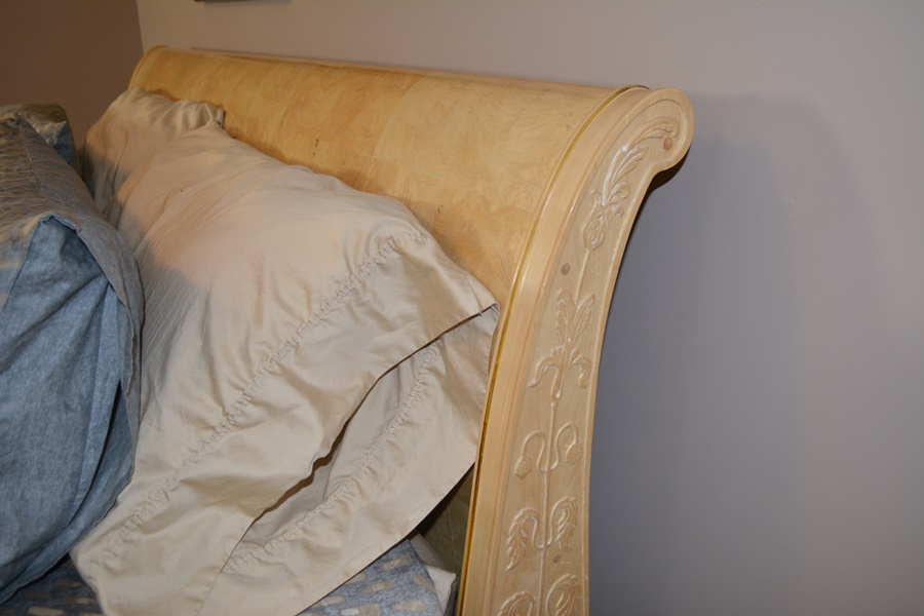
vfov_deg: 43.6
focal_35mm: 30
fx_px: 770
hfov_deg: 61.9
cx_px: 462
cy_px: 308
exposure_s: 1/60
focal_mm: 20
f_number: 3.8
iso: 720
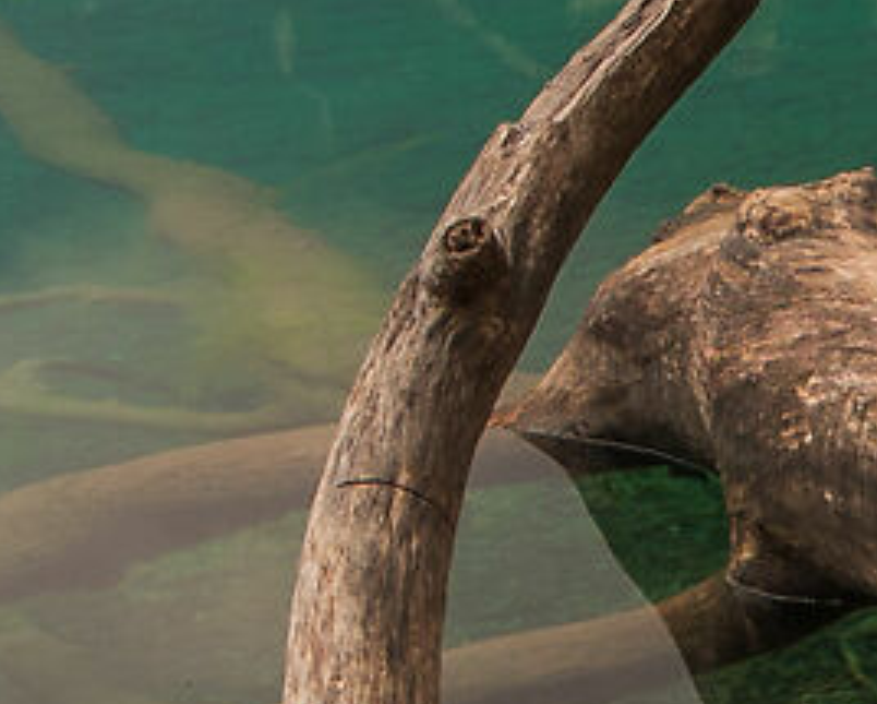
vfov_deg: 9.9
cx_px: 1348
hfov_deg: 12.1
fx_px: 3924
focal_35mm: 151
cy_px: -426
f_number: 11
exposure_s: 1/10
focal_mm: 12
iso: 100
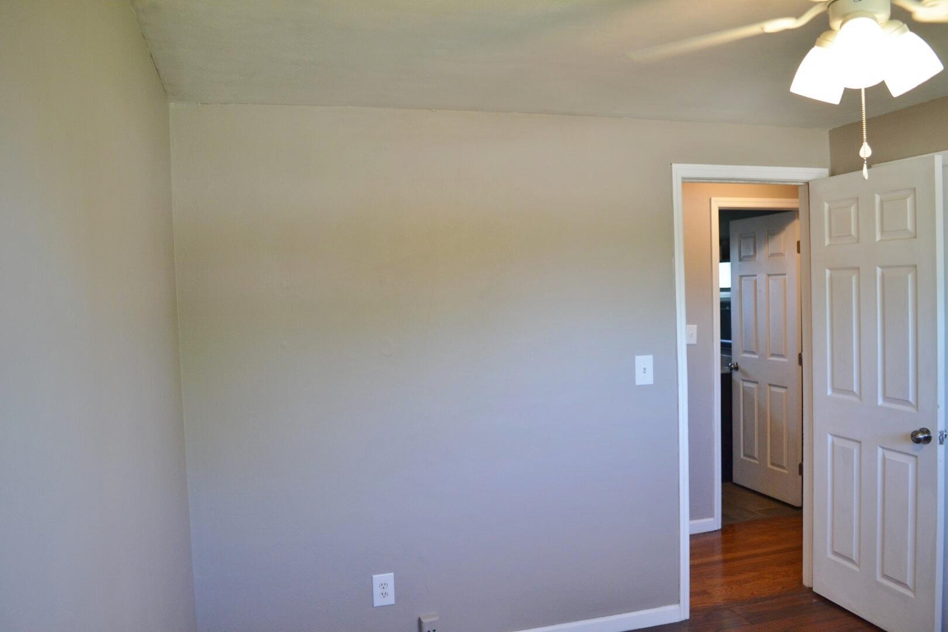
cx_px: 474
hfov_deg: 67.4
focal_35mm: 27
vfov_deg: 47.9
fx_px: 711
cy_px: 316
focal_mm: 18
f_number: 4
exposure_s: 1/60
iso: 400
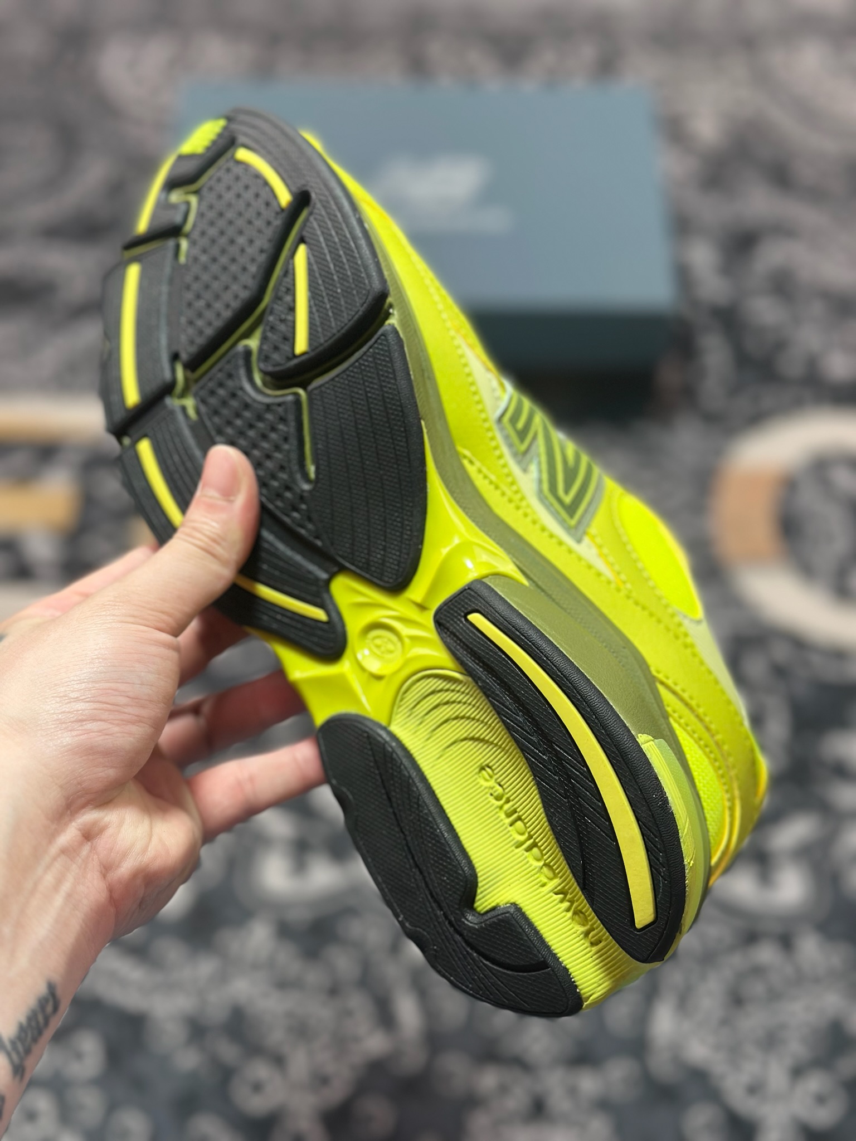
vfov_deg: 39.7
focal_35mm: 48
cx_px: 428
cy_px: 570
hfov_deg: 30.3
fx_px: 1583
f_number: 1.78
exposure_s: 1/266
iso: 80
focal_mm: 6.86
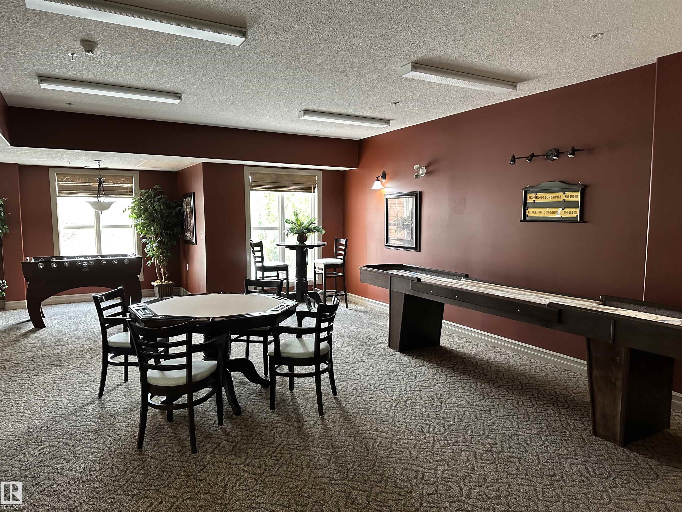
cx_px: 341
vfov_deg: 56.8
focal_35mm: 24
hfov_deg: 71.6
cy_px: 256
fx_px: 473
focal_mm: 6.86
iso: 640
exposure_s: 1/60
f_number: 1.78
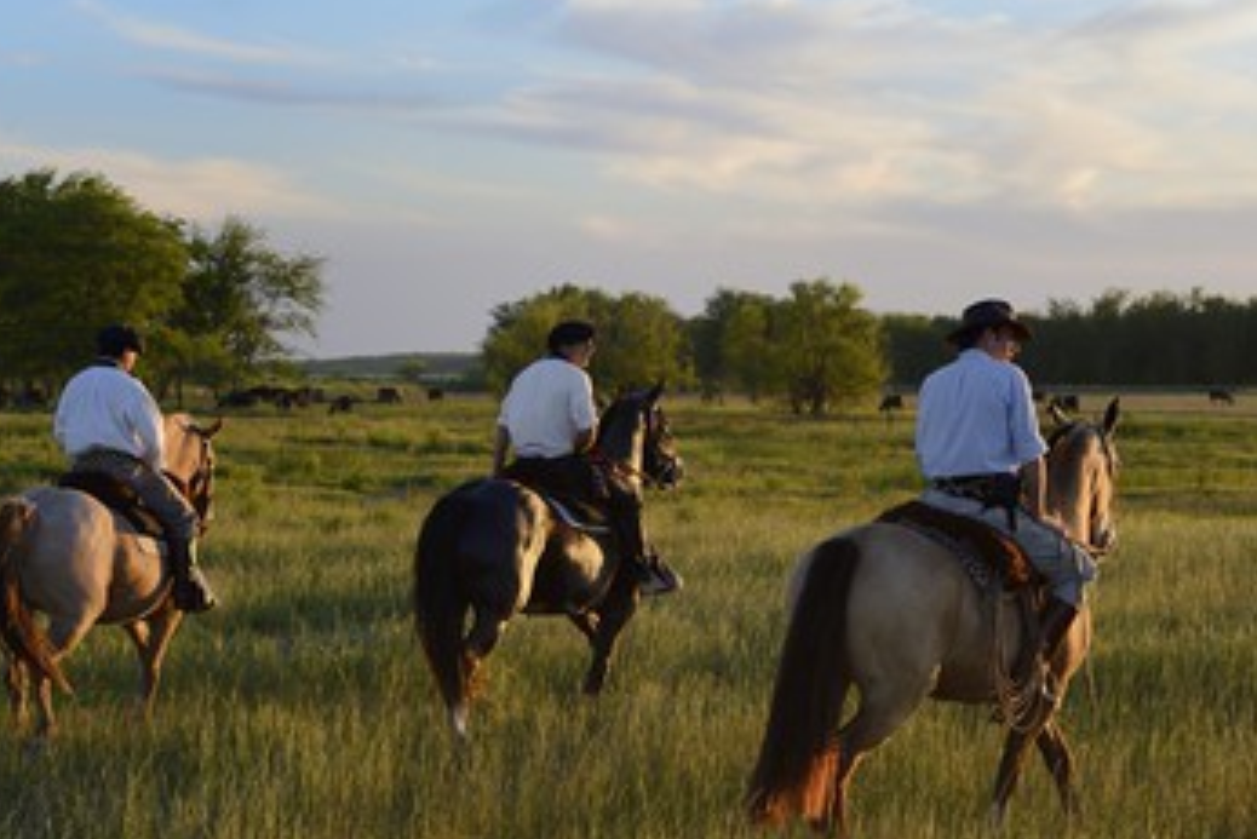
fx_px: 2969
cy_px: 421
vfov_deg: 16.1
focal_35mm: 85
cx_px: 705
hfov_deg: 23.9
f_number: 5.6
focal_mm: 70
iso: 400
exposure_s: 1/640
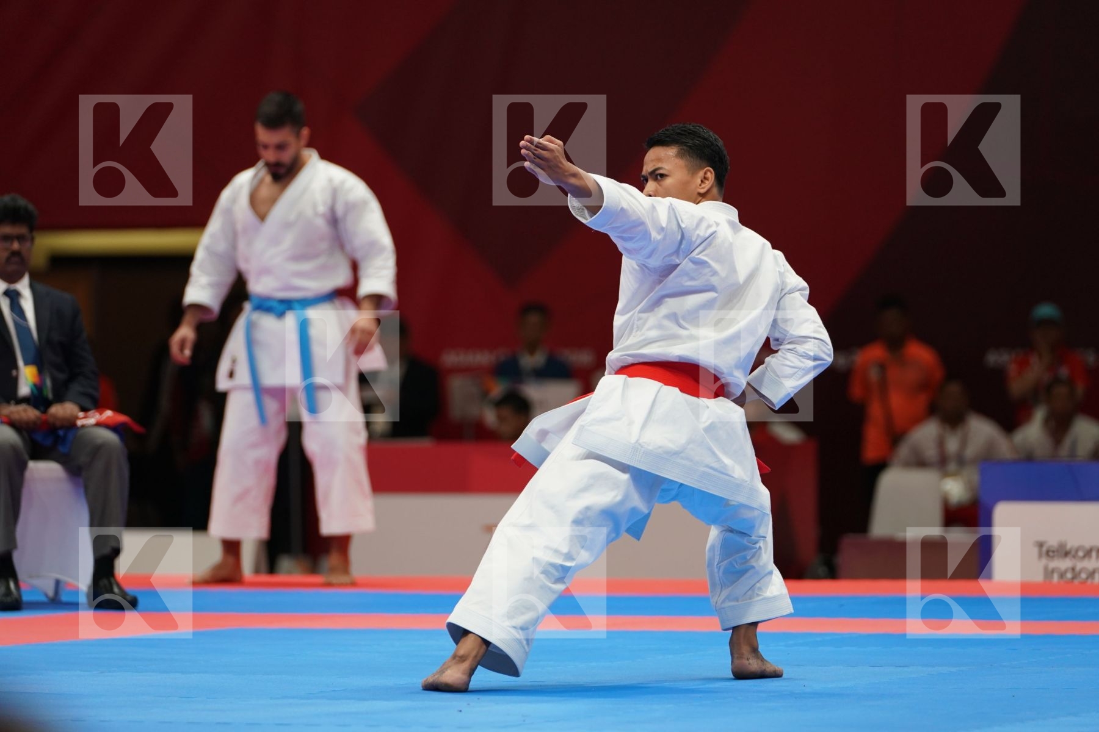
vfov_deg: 5.9
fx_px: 7143
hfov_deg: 8.8
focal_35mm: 234
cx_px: 550
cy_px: 366
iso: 1600
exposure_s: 1/500
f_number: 4
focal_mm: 234
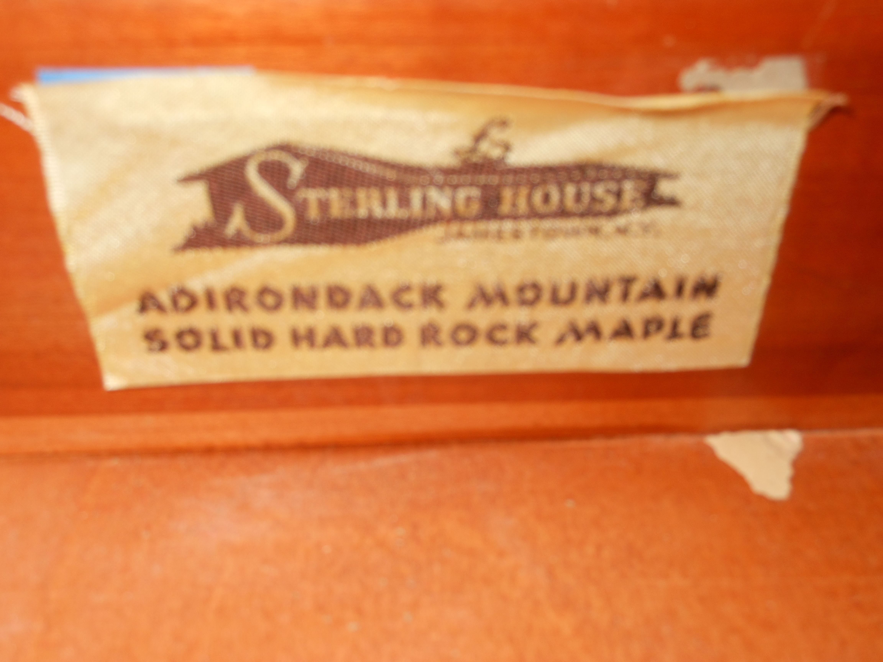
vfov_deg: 36.8
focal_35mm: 39
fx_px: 995
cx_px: 442
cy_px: 331
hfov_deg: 47.9
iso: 80
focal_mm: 6.9
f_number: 4.3
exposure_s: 1/30
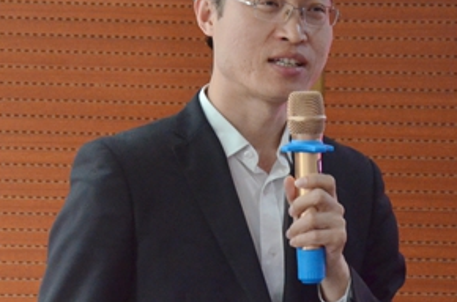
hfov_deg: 7.4
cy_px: 109
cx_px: 263
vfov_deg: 4.9
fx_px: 3534
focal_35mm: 279
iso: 1600
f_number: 5.6
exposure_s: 1/125
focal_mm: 90
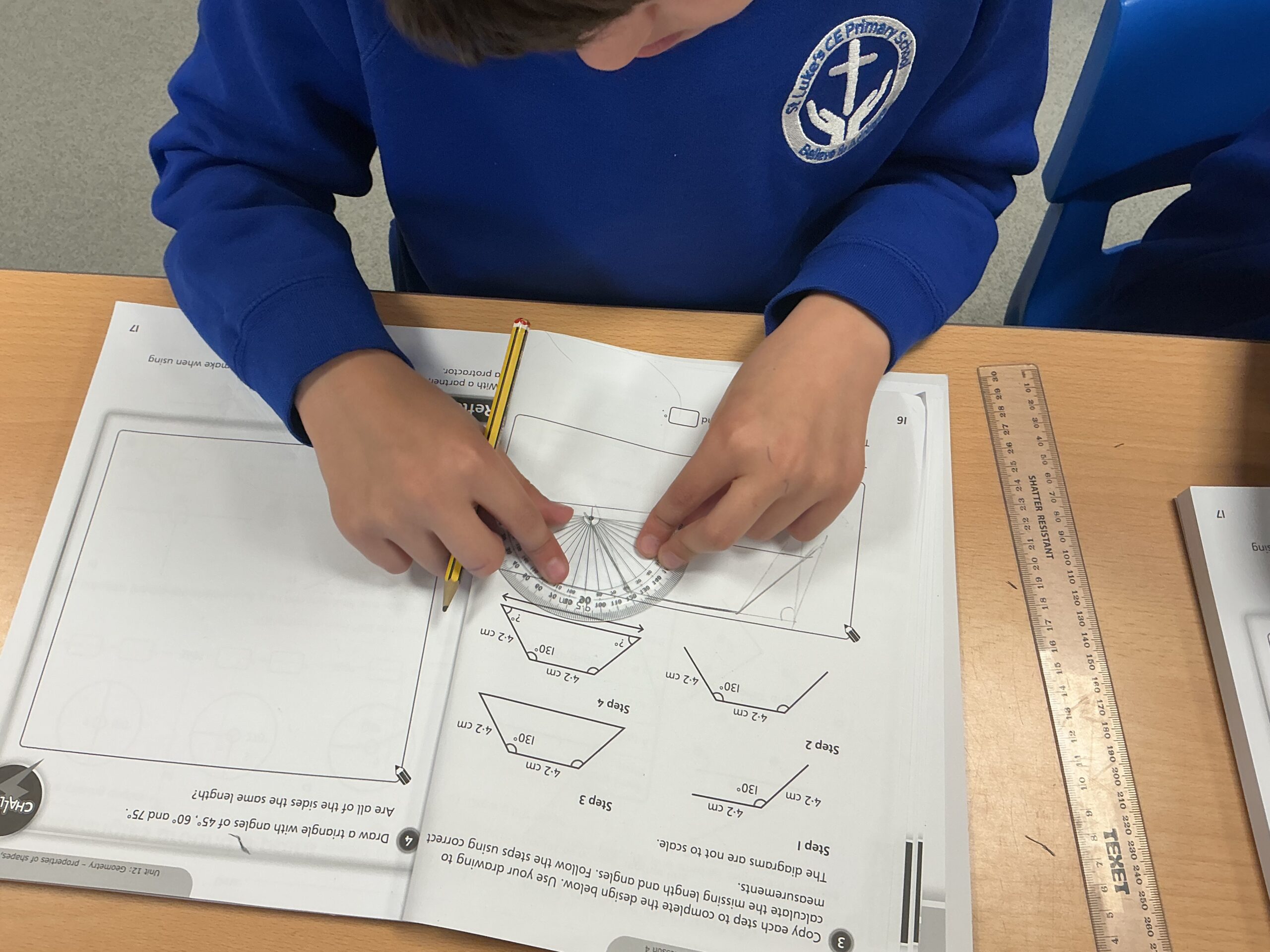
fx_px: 1064
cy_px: 476
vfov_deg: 48.2
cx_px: 635
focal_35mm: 29
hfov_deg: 61.7
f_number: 1.8
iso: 50
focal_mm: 3
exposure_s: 1/60
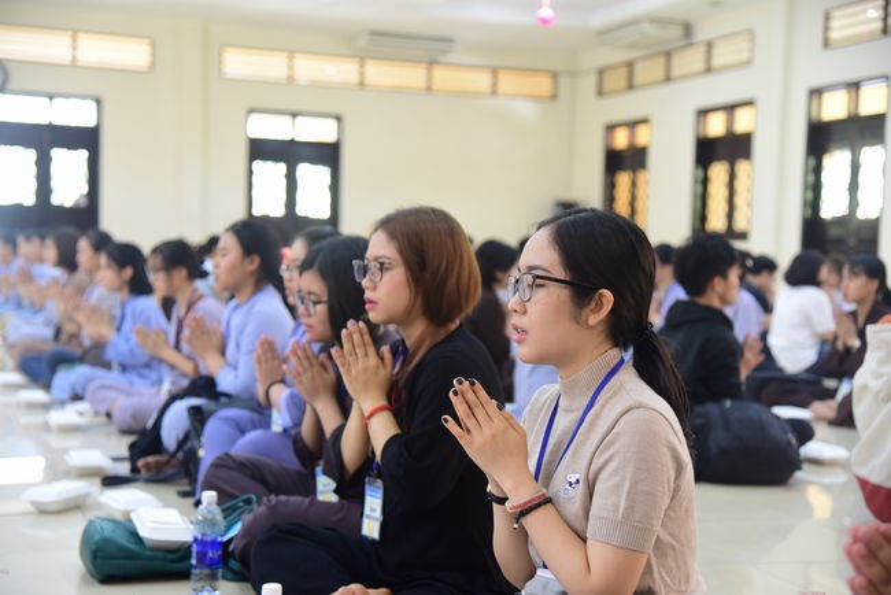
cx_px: 446
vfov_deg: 23.4
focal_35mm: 58
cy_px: 298
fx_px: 1436
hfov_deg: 34.5
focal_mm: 58
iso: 1250
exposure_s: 1/40
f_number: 4
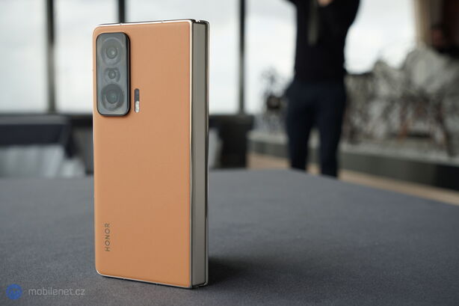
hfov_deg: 47.4
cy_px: 153
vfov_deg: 32.6
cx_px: 230
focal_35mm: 41
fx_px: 523
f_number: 6.3
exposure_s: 1/160
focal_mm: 41
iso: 400
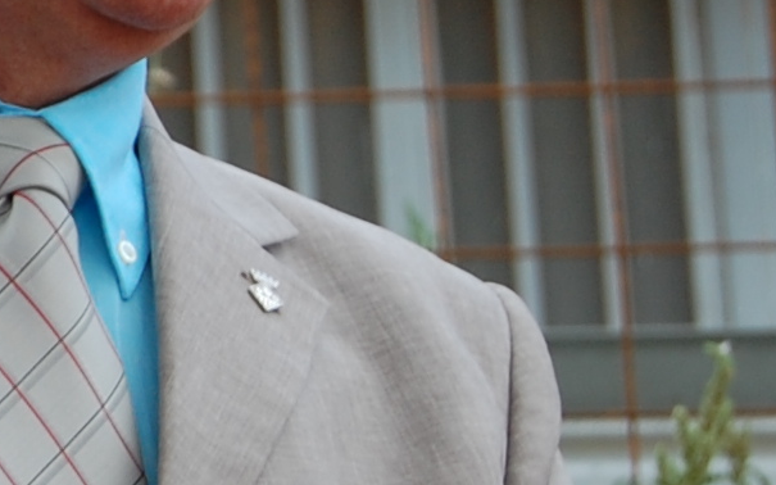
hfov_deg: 5.0
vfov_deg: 3.1
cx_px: -594
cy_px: 3
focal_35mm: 418
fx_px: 8829
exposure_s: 1/160
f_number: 6.3
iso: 200
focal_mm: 55
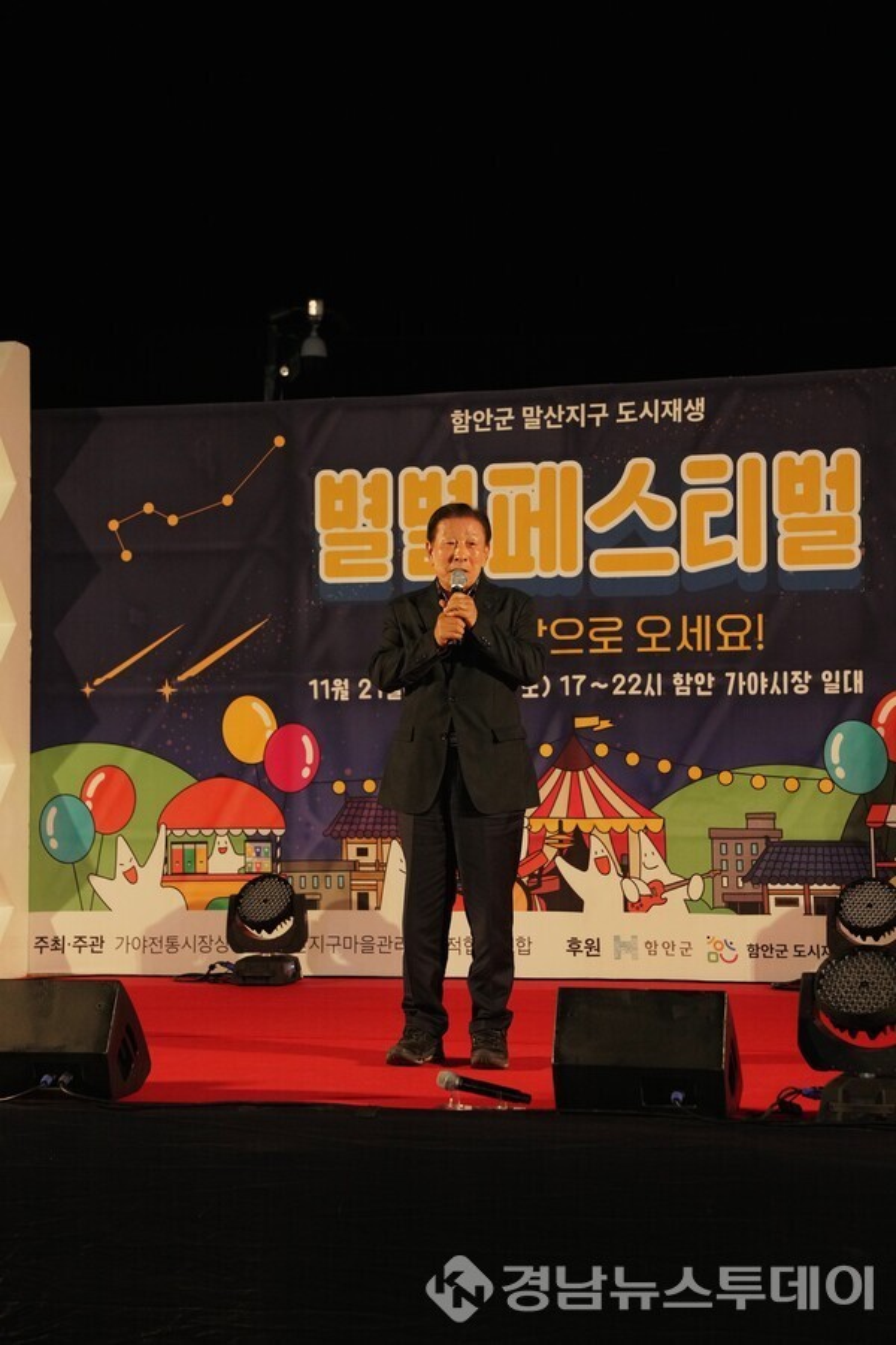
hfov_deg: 19.5
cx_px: 448
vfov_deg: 28.8
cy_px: 672
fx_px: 2613
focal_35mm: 70
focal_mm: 70
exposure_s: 1/250
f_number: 4
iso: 3200
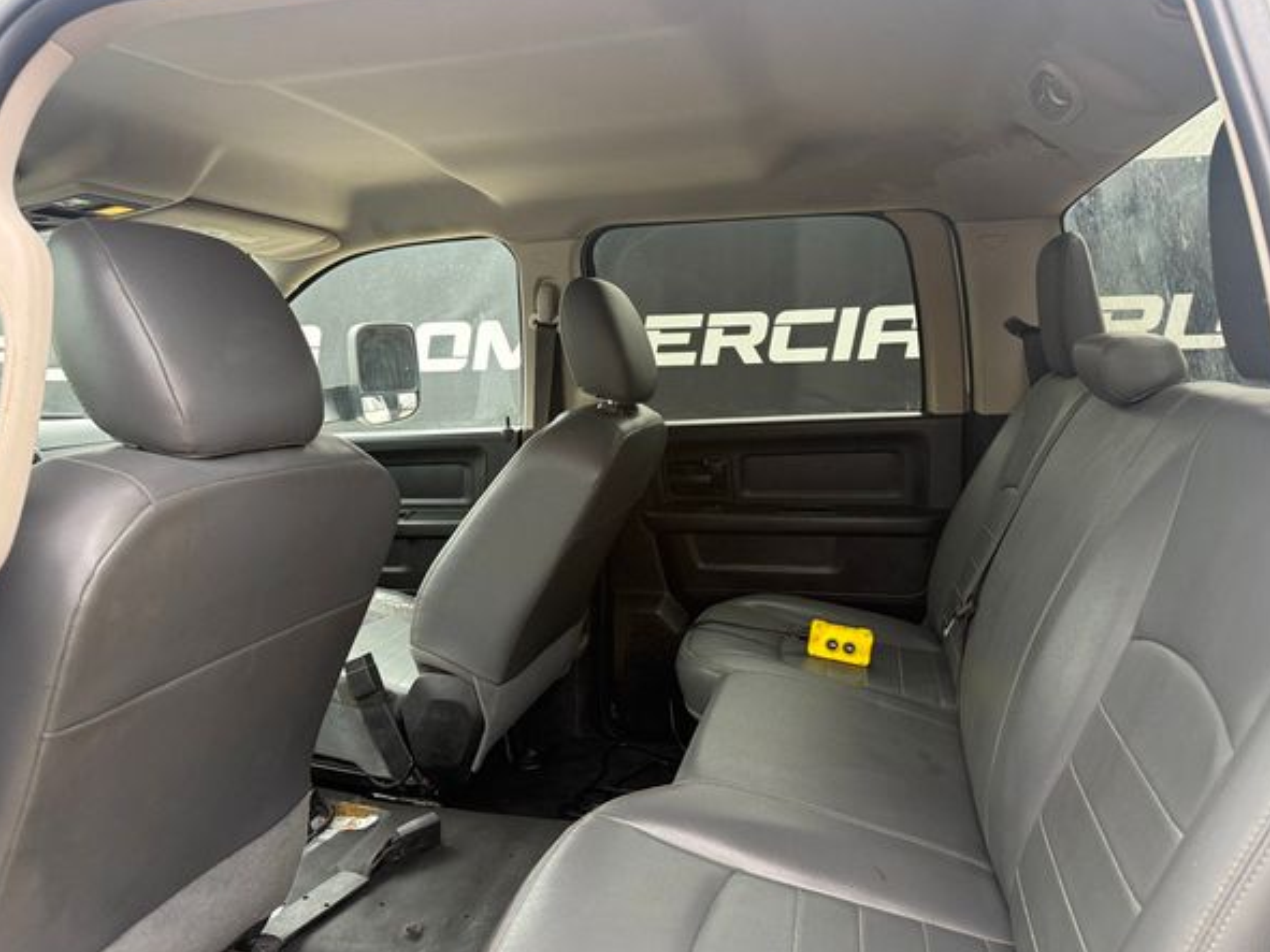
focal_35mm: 26
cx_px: 630
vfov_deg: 53.0
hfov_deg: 67.3
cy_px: 453
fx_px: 954
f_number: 1.78
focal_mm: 6.76
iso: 200
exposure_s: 1/120
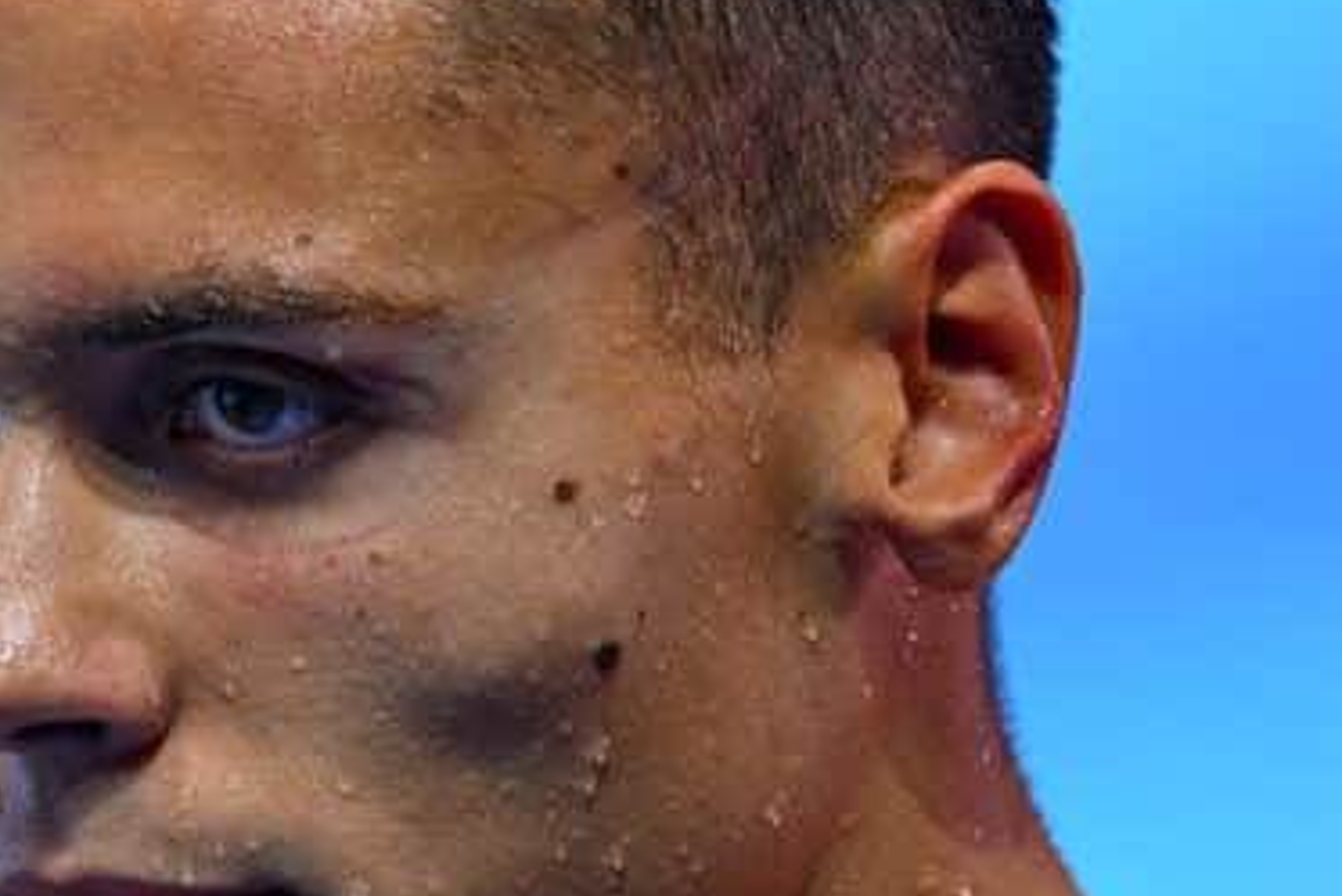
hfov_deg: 1.7
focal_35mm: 1236
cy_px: 641
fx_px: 46091
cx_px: 227
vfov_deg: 1.1
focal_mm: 600
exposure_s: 1/1000
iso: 3200
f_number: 4
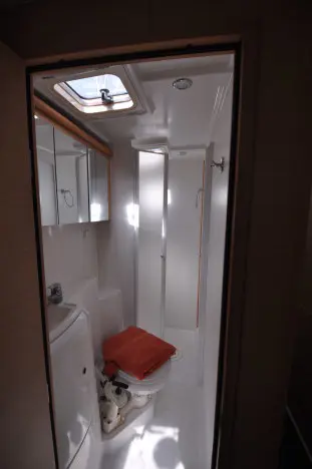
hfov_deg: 77.2
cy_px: 234
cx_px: 156
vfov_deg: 100.4
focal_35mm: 15
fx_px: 195
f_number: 3.5
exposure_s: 1/500
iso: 400
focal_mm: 10
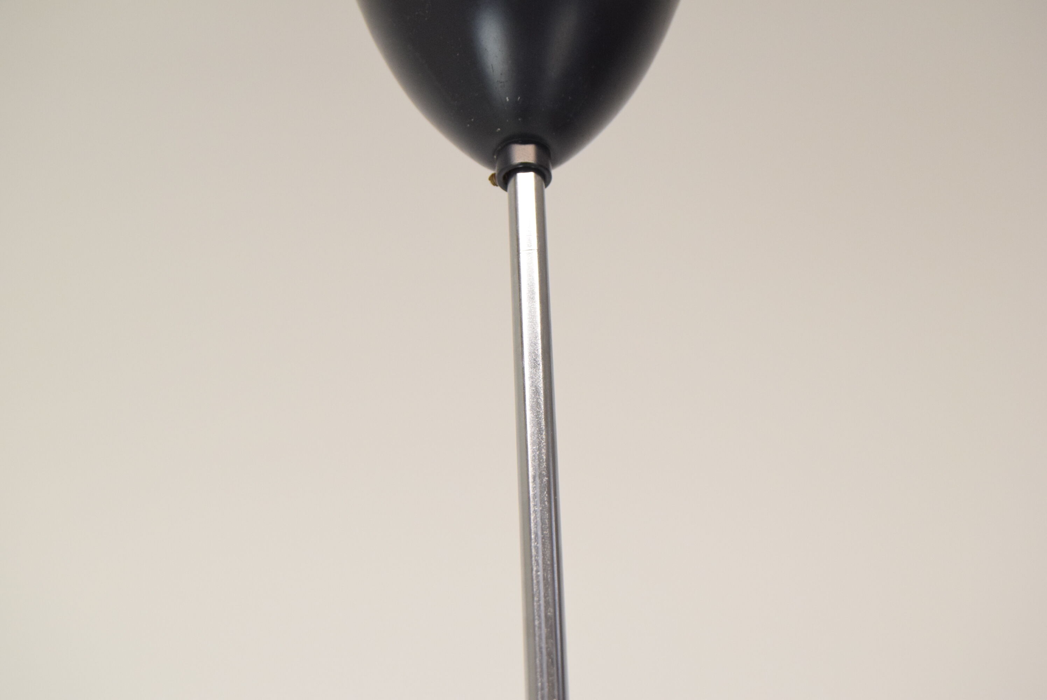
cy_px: 350
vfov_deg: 23.8
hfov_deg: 35.0
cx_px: 524
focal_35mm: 57
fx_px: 1659
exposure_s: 1/200
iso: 1600
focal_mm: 38
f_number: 7.1
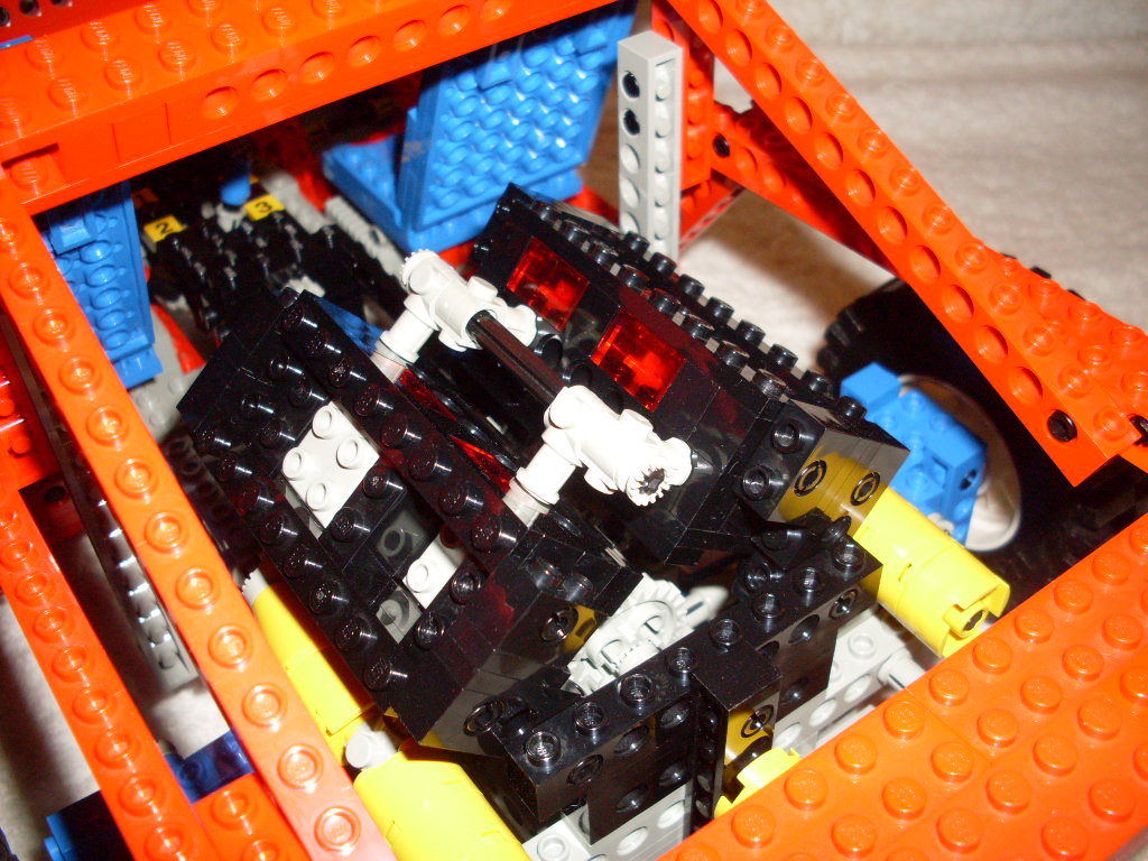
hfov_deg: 49.0
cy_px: 430
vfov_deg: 37.7
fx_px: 1260
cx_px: 574
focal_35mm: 38
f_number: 2.8
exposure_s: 1/45
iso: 100
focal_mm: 6.3
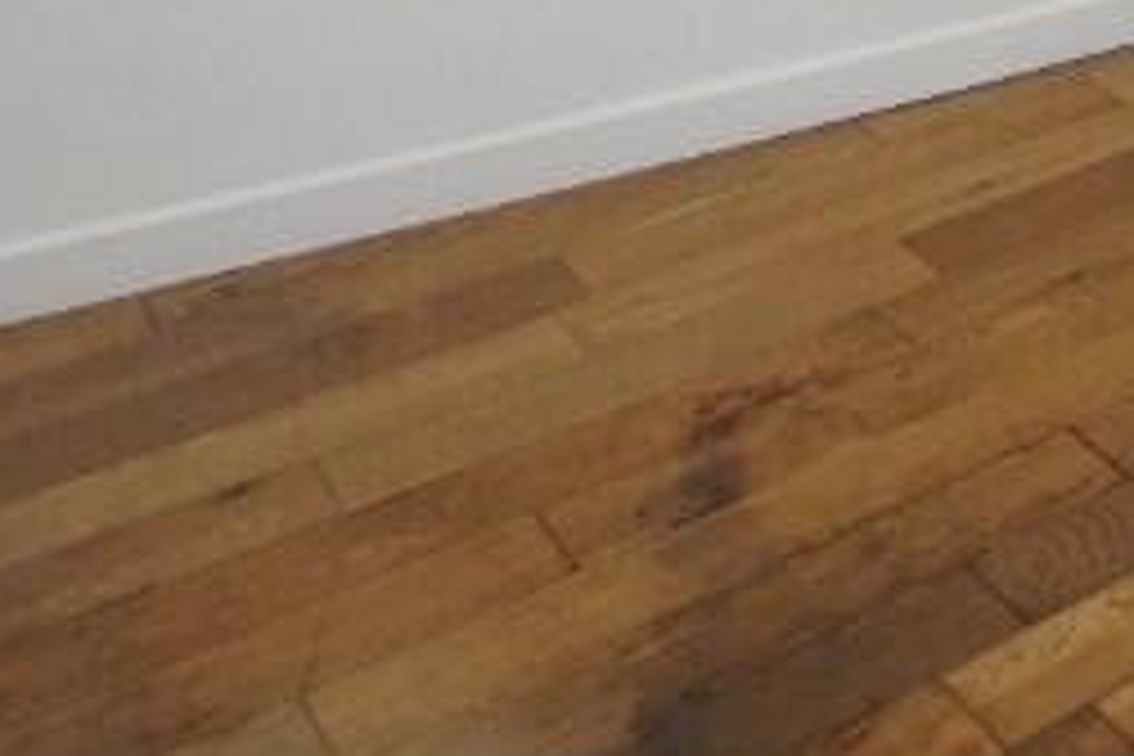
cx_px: 1616
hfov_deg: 26.0
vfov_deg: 18.3
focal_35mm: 61
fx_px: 1921
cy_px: -538
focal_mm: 10
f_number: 4
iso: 640
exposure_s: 1/160
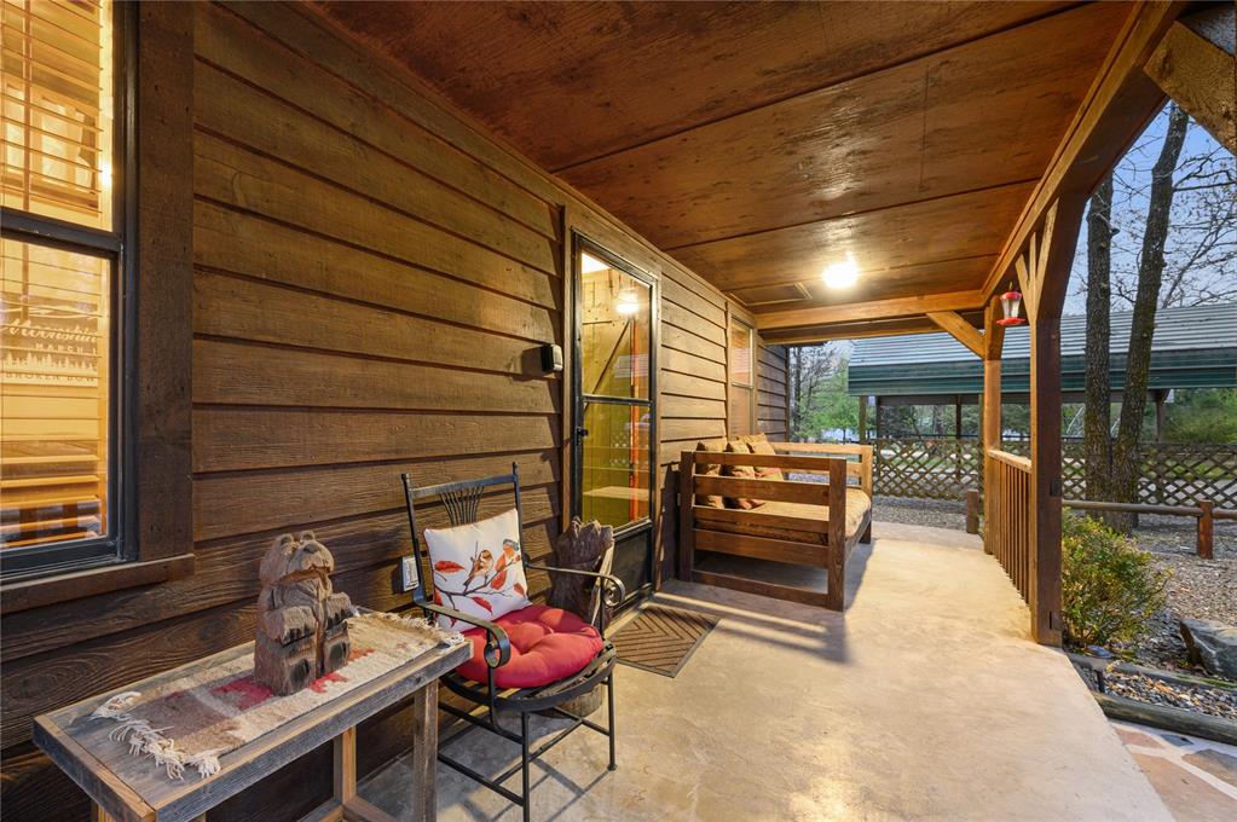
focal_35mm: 14
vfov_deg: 81.1
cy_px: 411
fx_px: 481
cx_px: 618
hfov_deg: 104.3
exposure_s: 4
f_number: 9
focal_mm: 14
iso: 200
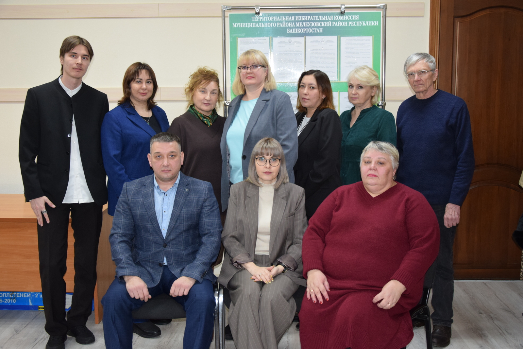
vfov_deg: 34.2
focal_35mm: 39
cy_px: 174
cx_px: 262
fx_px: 567
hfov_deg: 49.5
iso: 900
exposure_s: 1/60
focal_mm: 26
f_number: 4
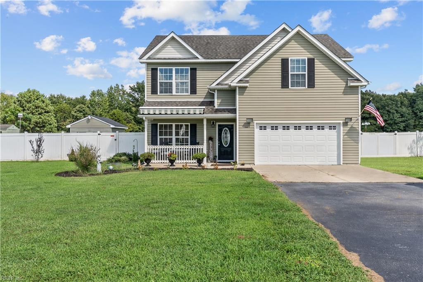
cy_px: 141
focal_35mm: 31
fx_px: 364
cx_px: 212
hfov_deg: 60.3
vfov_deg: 42.3
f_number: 7.1
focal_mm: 31
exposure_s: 1/80
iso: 100
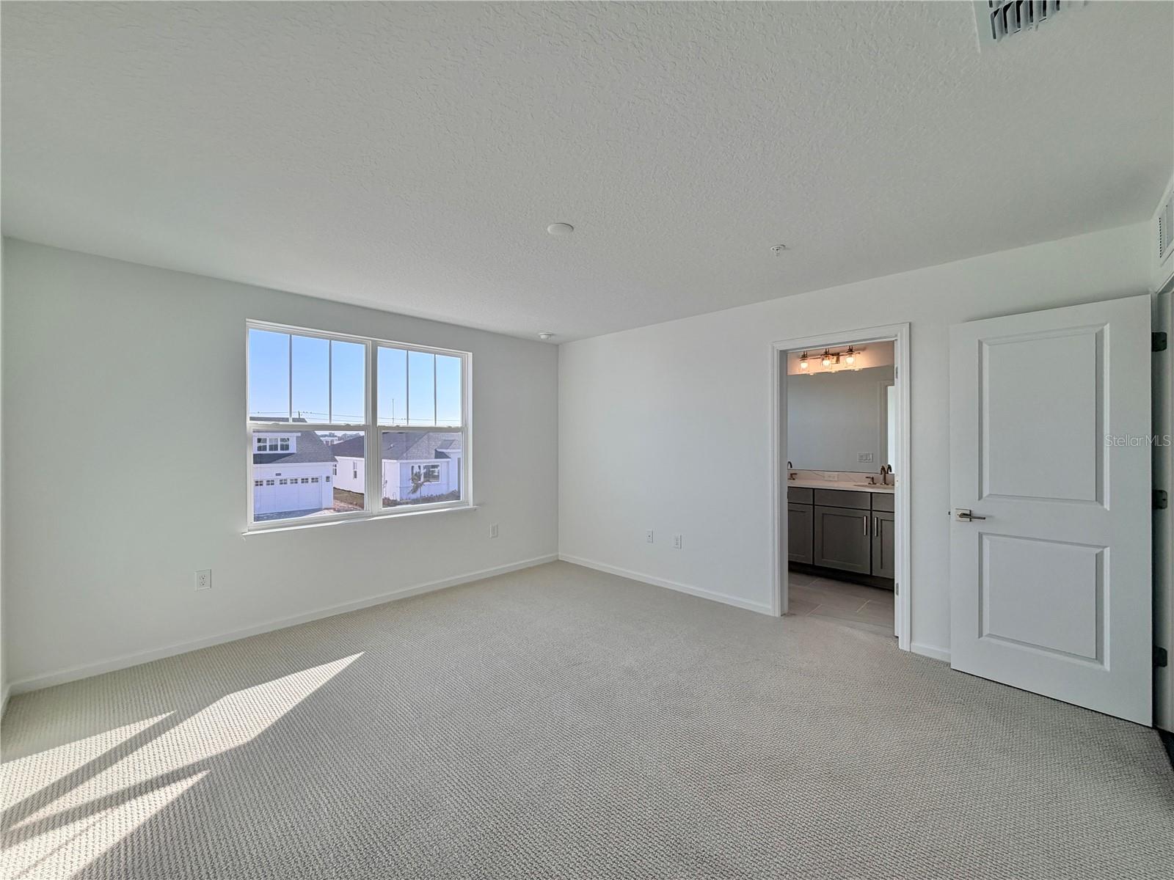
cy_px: 440
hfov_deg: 102.1
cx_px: 587
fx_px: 475
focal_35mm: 14
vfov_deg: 85.7
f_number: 2.2
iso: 50
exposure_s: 1/284
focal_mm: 2.22
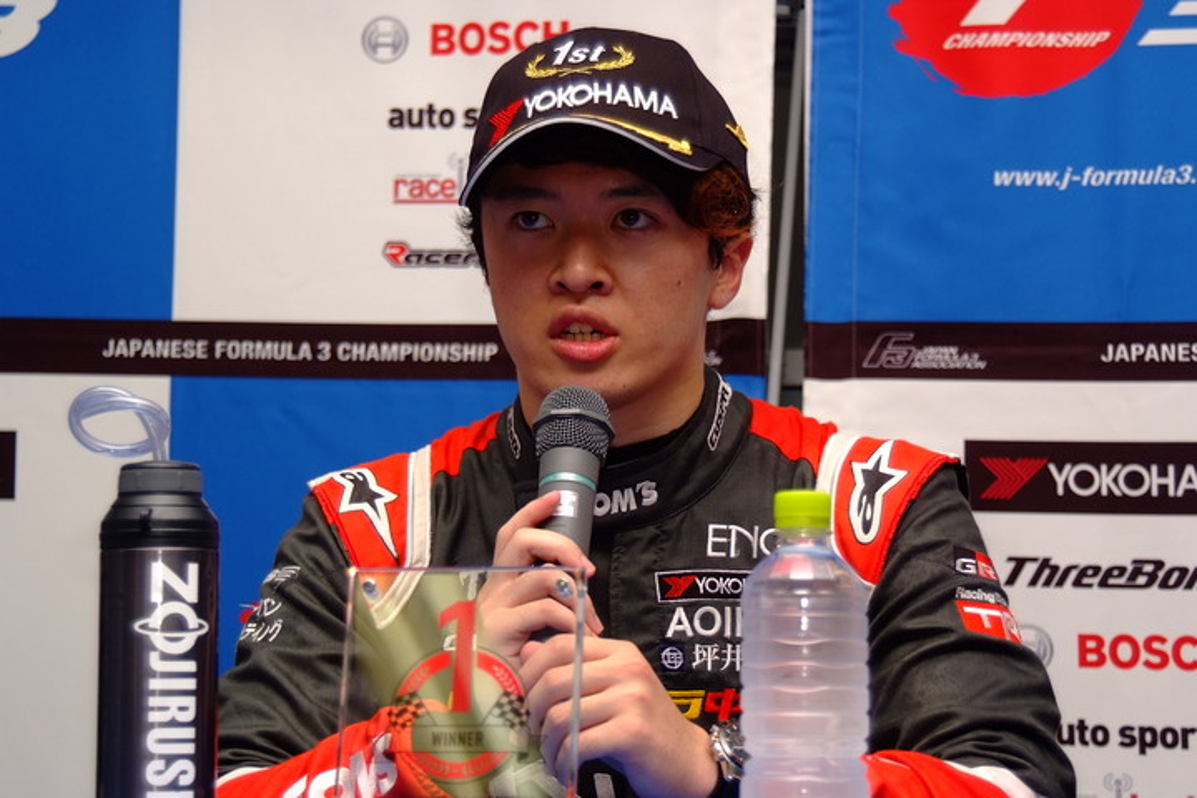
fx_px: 3757
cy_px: 399
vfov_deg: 12.1
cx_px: 598
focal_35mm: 113
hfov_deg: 18.1
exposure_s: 1/250
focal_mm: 75
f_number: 5.3
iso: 400
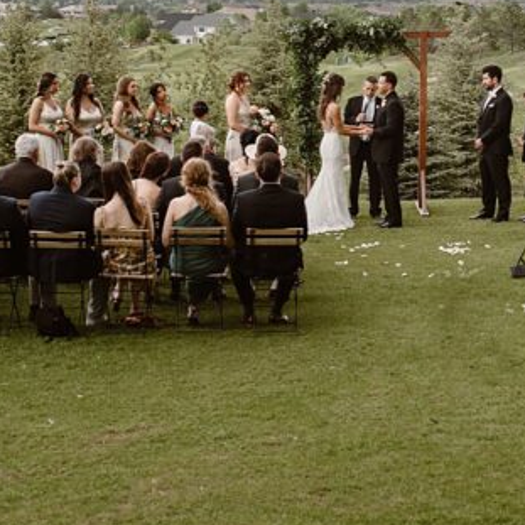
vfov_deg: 17.4
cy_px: 29
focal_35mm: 98
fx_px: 1682
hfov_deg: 17.7
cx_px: 307
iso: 200
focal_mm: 35
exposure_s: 1/500
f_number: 2.8
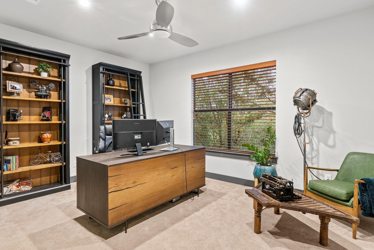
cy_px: 126
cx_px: 182
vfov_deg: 70.5
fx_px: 177
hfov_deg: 93.2
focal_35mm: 17
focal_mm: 16
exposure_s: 1/4
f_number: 8
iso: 2000
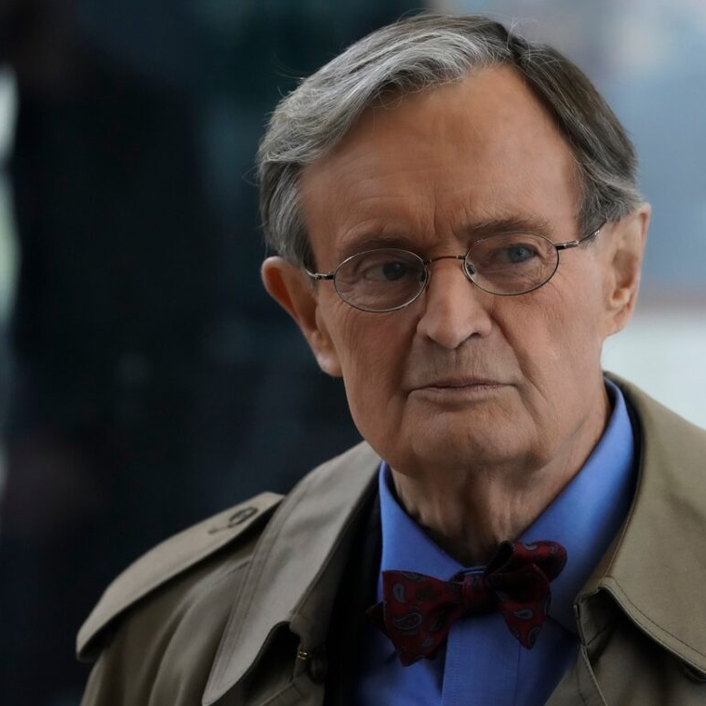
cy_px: 353
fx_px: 5907
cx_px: 439
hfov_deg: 6.8
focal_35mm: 256
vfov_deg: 6.8
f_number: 5.6
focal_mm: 200
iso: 6400
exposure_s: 1/160
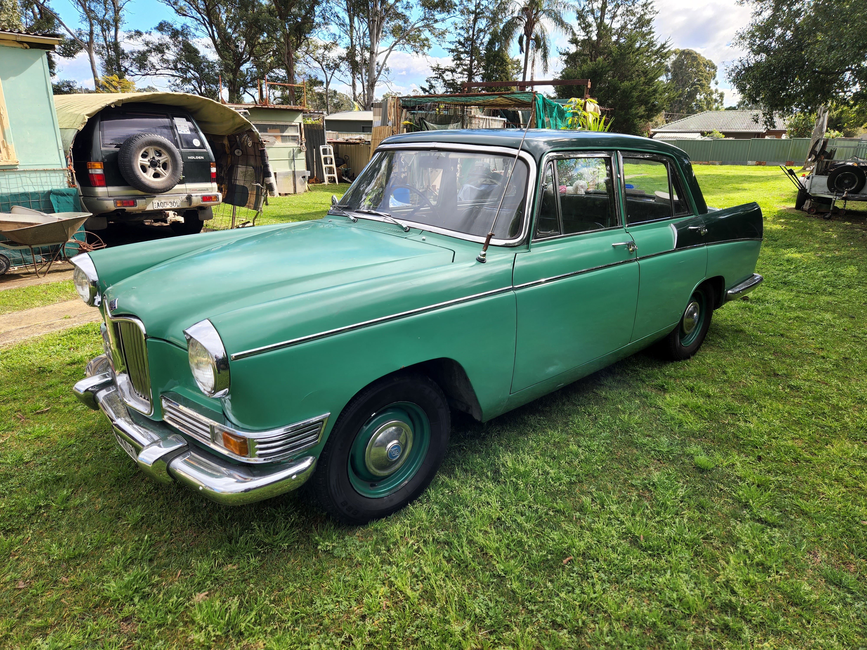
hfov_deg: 73.9
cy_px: 325
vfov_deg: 58.9
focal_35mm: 23
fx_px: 576
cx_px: 434
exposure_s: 1/461
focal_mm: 5.4
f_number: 1.8
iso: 20
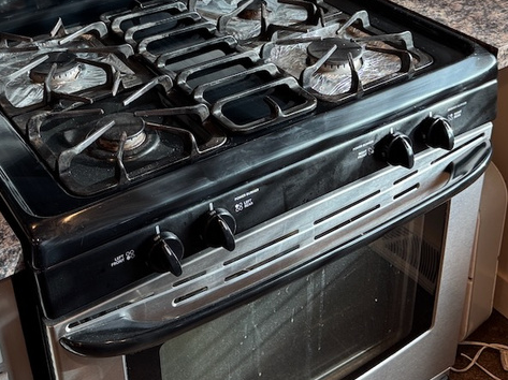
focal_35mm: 52
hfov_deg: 36.8
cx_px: 220
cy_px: 82
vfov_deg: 27.5
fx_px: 763
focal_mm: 6.76
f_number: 1.78
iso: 125
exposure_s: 1/120
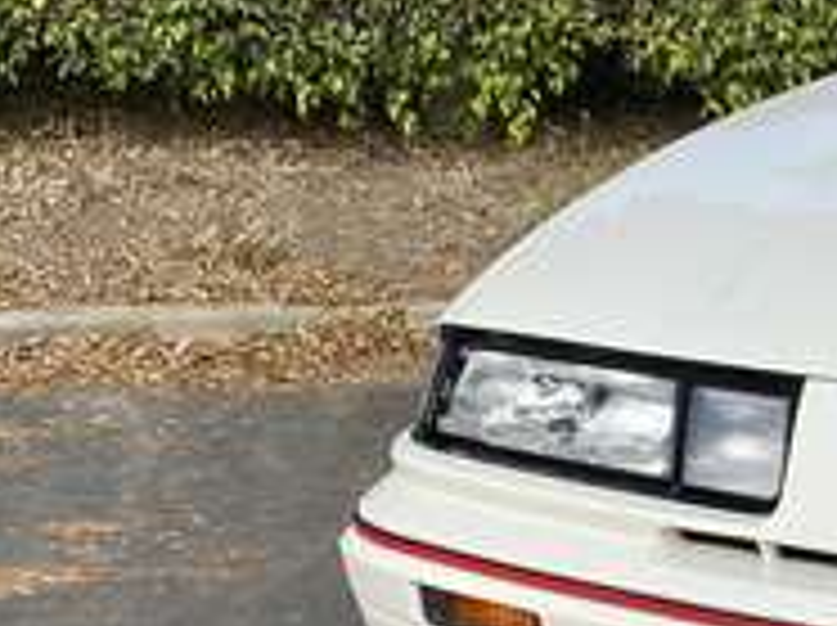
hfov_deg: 15.5
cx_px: 1418
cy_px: 653
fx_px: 2705
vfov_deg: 13.0
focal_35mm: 112
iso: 32
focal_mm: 4.25
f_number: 1.8
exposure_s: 1/2105
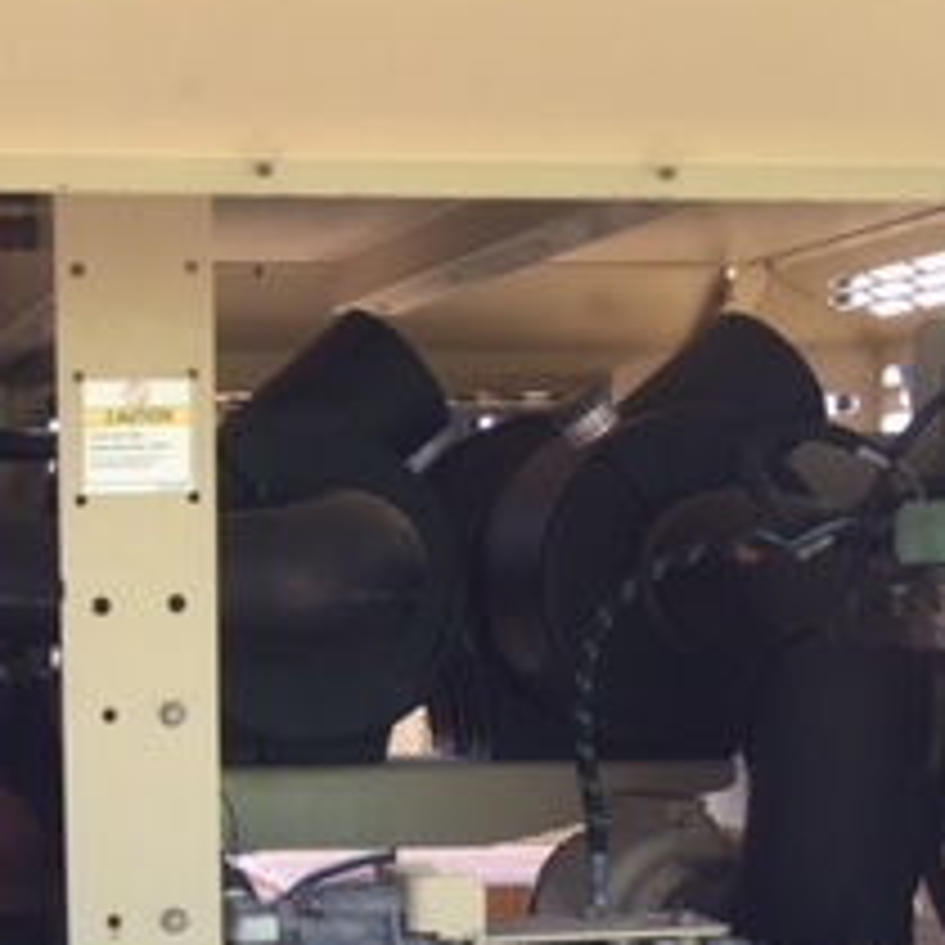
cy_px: 904
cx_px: -144
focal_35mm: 78
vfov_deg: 21.5
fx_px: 2409
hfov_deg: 20.9
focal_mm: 4.15
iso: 32
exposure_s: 1/260
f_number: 2.2
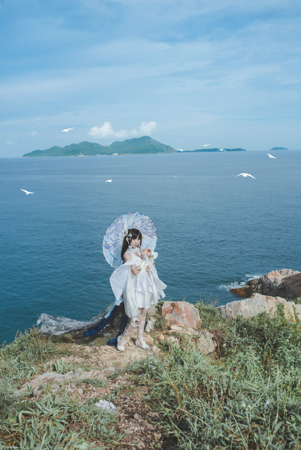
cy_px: 225
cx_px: 150
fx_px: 439
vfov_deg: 54.4
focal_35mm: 35
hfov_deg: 37.9
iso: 100
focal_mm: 35
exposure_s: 1/640
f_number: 5.6
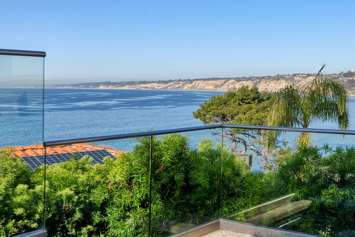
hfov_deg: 37.9
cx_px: 223
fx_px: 513
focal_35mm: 52
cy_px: 136
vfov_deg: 26.0
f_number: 5.6
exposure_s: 1/640
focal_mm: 30
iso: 100
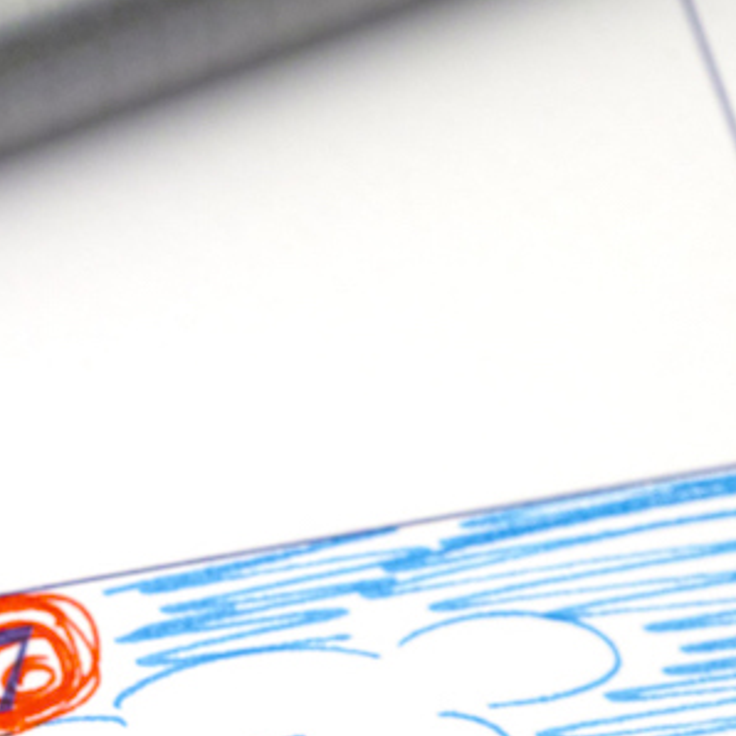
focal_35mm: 257
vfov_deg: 6.8
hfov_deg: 6.6
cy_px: 887
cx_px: -613
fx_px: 6182
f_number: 11
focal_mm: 50
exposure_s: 1/250
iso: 100
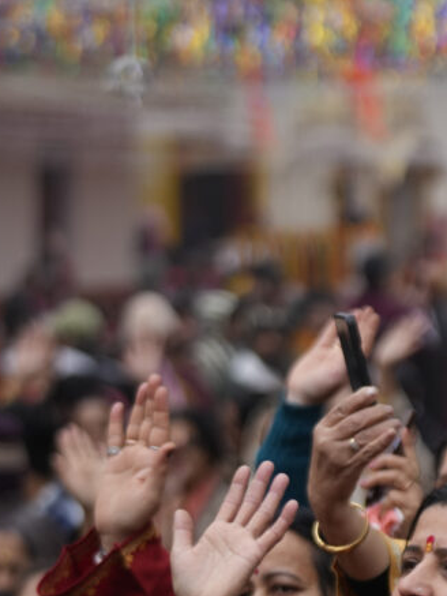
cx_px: 416
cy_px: 544
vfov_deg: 9.0
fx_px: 3769
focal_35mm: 219
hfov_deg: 6.8
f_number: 2.8
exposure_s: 1/2500
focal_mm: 83
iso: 500
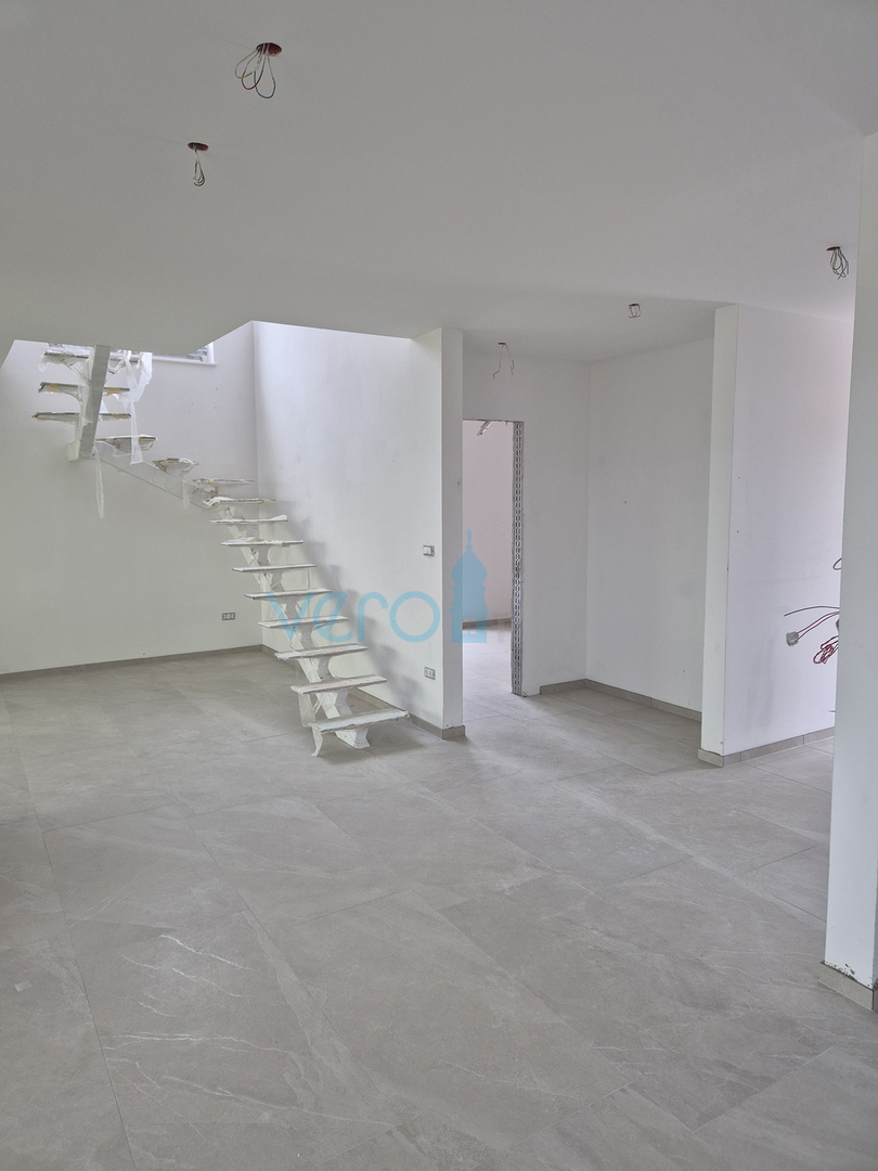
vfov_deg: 73.9
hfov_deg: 58.9
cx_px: 439
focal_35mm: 23
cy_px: 586
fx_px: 778
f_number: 1.8
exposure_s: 1/180
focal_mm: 5.4
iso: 125
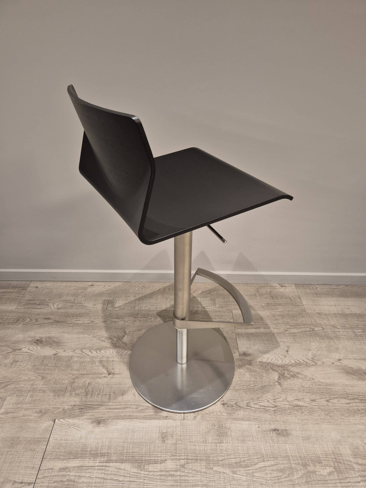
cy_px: 244
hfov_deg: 58.9
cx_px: 183
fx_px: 324
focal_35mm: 23
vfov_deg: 73.9
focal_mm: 5.4
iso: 400
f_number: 1.8
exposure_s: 1/100
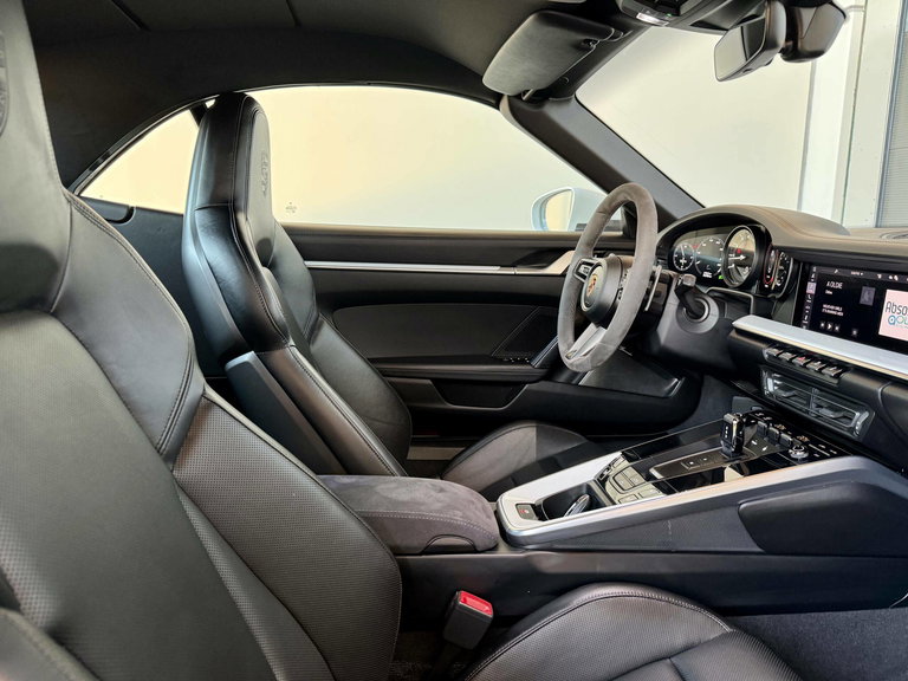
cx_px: 454
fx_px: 630
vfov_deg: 56.8
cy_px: 340
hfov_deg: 71.6
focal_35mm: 24
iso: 250
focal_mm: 6.86
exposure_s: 1/50
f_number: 1.78
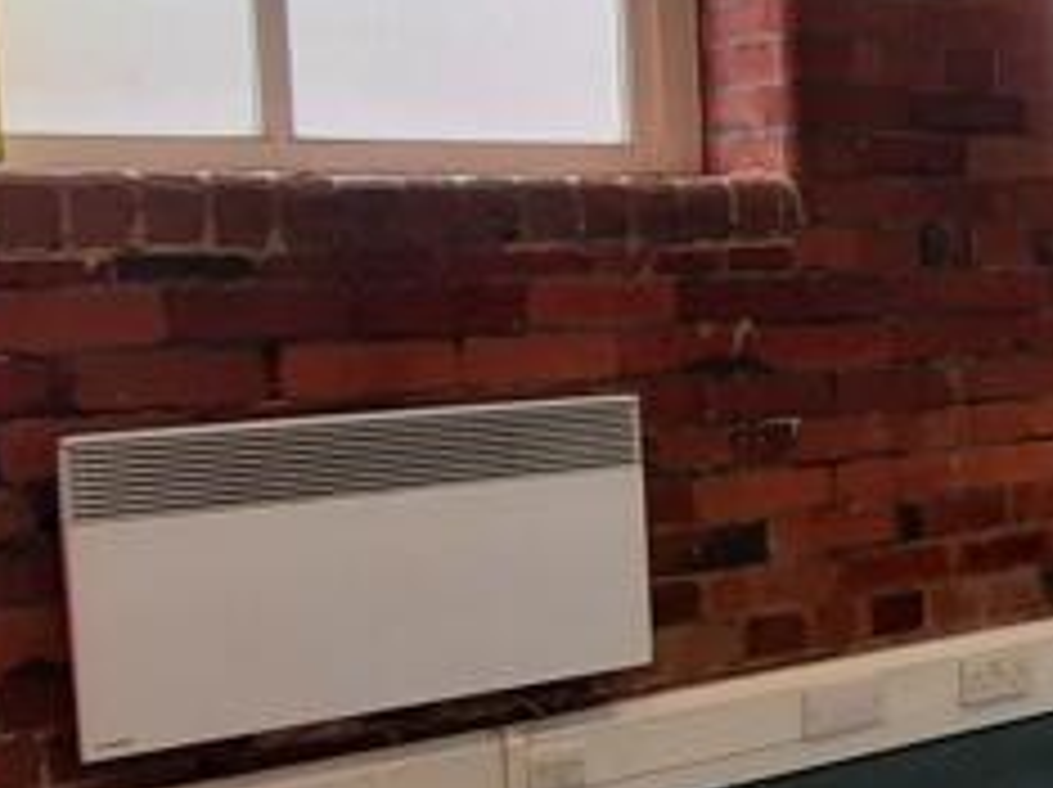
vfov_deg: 25.5
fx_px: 1732
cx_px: 1521
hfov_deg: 26.2
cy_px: 302
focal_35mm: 57
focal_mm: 1.74
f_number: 2.2
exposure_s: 1/100
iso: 64
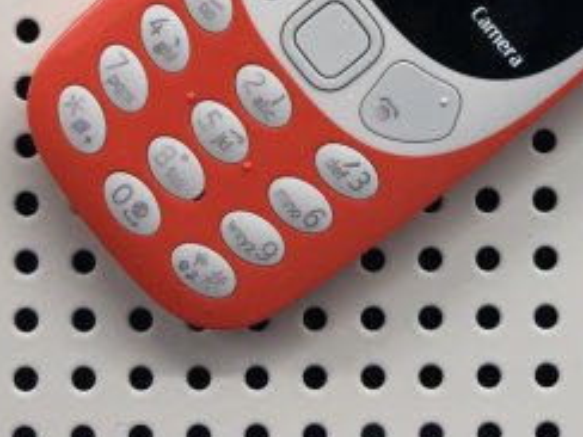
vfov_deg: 20.2
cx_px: 437
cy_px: -61
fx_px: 1162
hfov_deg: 27.8
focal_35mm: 69
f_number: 1.8
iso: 64
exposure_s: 1/100
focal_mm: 3.99
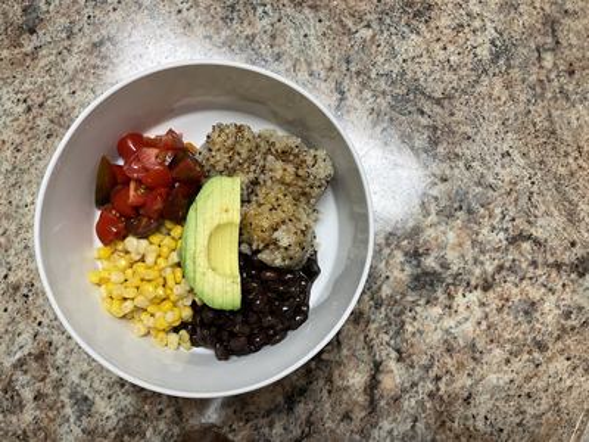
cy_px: 221
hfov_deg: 61.7
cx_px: 294
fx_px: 493
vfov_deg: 48.2
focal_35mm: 29
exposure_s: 1/60
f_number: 1.8
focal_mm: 3
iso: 64
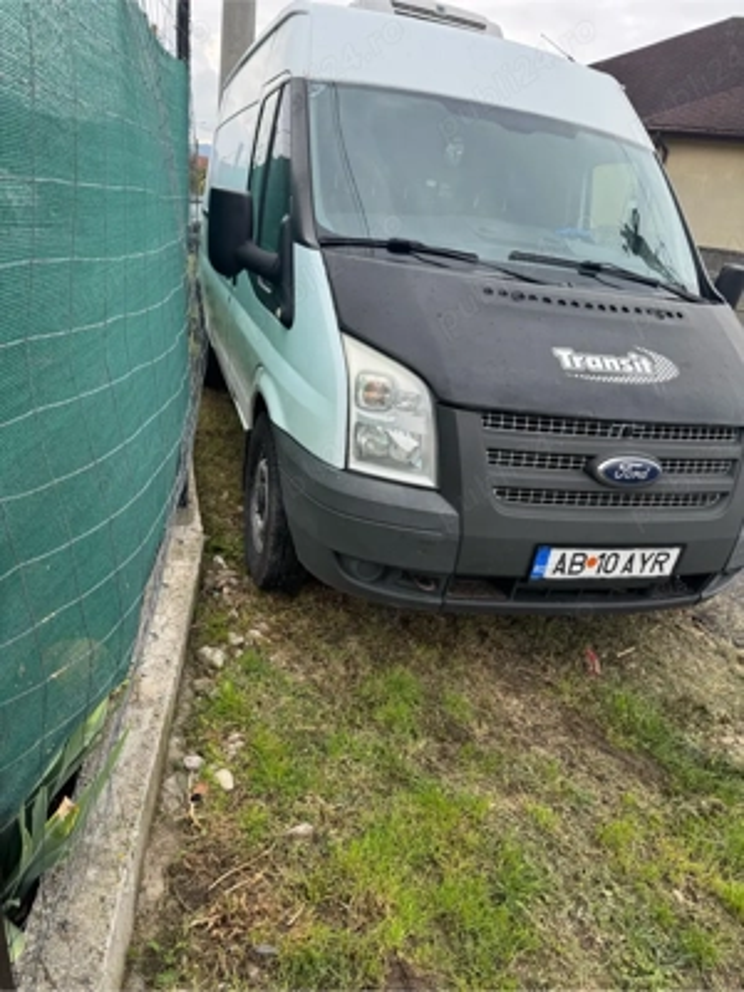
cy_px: 496
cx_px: 372
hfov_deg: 56.8
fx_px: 688
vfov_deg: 71.6
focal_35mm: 24
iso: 80
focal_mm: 6.76
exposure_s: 1/966
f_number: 1.78
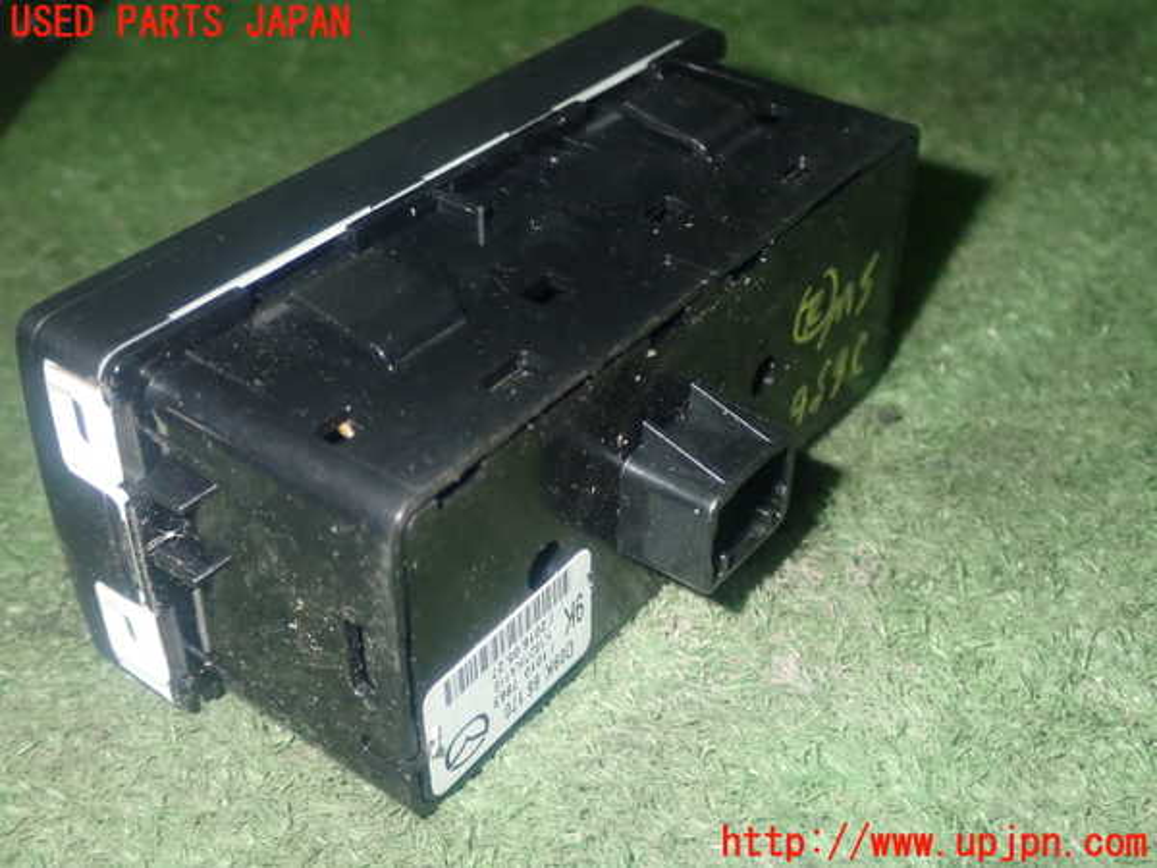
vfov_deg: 32.9
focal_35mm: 44
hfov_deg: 42.9
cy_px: 434
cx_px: 578
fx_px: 1471
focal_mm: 7.84
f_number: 9
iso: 800
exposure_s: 1/40
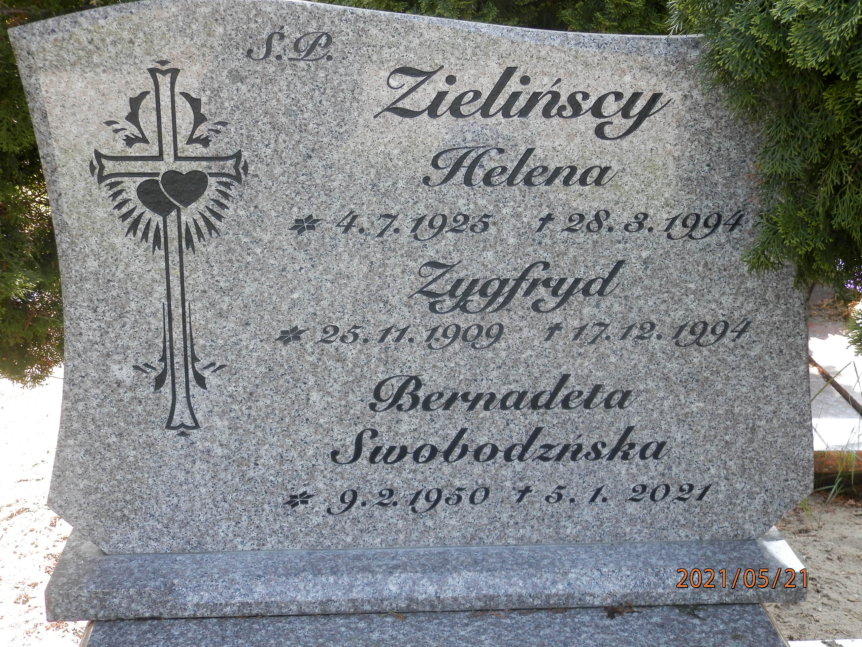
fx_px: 1145
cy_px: 324
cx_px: 431
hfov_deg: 41.2
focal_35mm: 46
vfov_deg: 31.5
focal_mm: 8.2
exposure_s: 1/100
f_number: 3.6
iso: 160
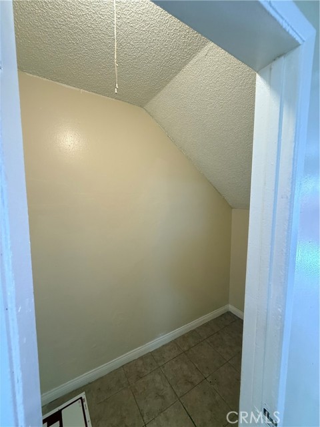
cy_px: 214
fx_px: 173
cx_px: 160
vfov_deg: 102.1
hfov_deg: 85.7
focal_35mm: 14
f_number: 2.2
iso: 250
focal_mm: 2.22
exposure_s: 1/120
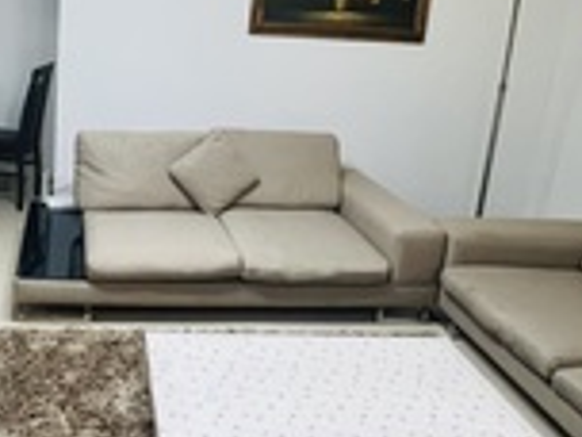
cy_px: 151
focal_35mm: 39
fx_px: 656
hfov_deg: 46.5
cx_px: 159
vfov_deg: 36.5
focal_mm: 1.57
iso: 160
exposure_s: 1/50
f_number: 1.8
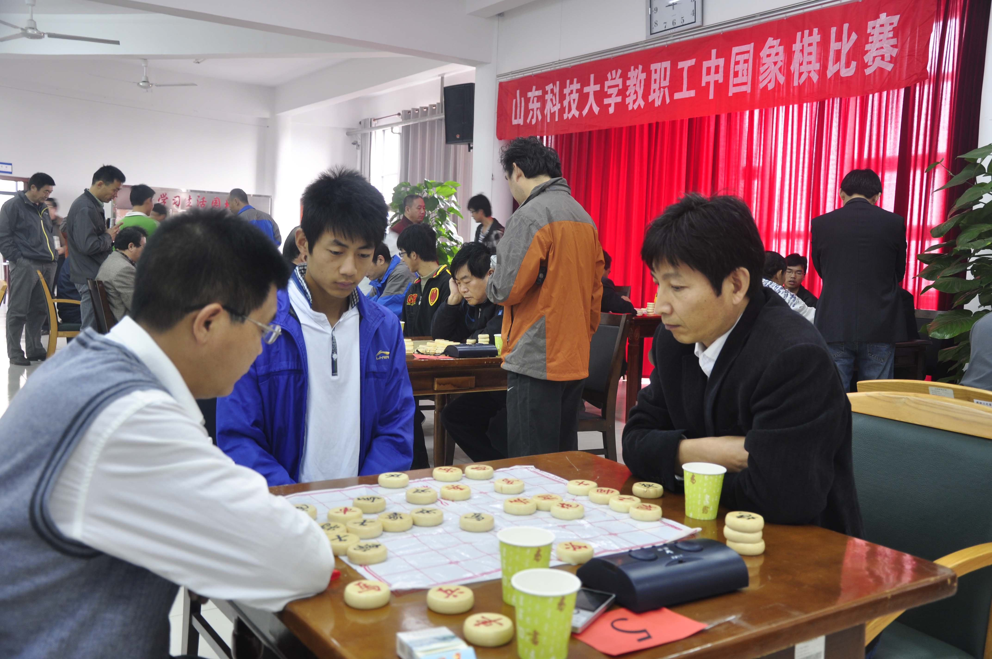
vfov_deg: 39.9
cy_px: 330
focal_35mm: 33
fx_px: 908
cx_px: 496
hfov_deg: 57.3
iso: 200
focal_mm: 22
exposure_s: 1/10
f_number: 3.8
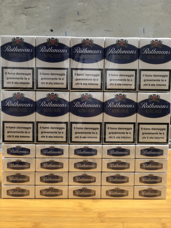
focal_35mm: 52
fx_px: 343
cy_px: 114
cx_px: 86
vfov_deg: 36.8
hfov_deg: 28.0
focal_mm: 6
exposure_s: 1/25
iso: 160
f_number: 2.4
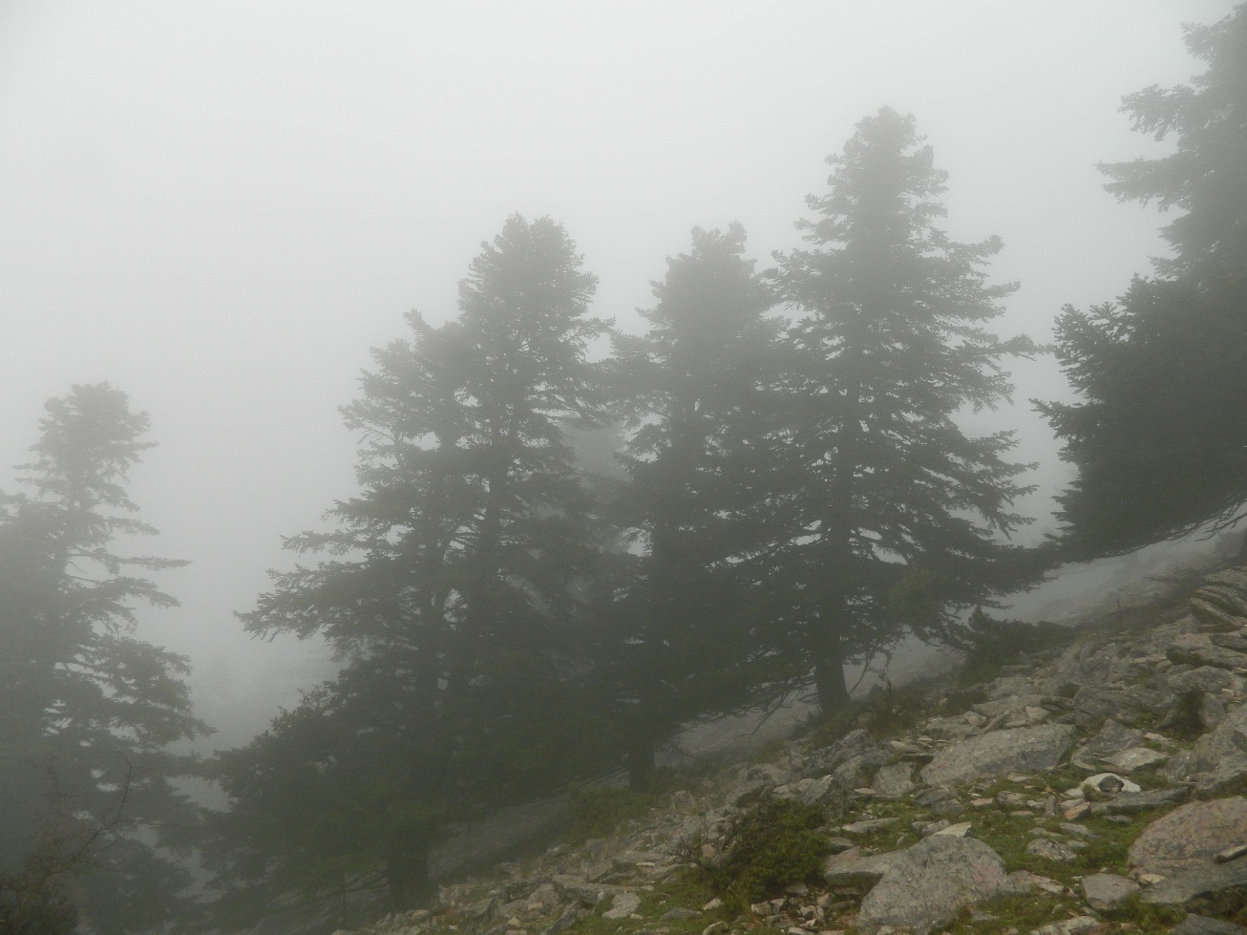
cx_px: 624
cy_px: 468
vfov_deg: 54.9
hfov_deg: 69.4
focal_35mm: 25
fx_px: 900
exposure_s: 1/250
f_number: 3.1
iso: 140
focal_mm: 4.5
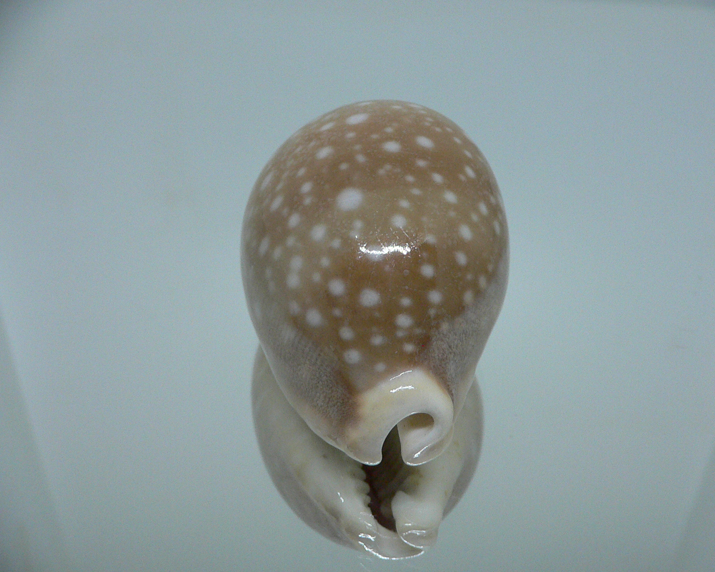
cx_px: 380
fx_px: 783
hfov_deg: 49.1
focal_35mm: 37
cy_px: 288
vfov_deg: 40.1
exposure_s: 1/60
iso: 200
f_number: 2.8
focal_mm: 4.6
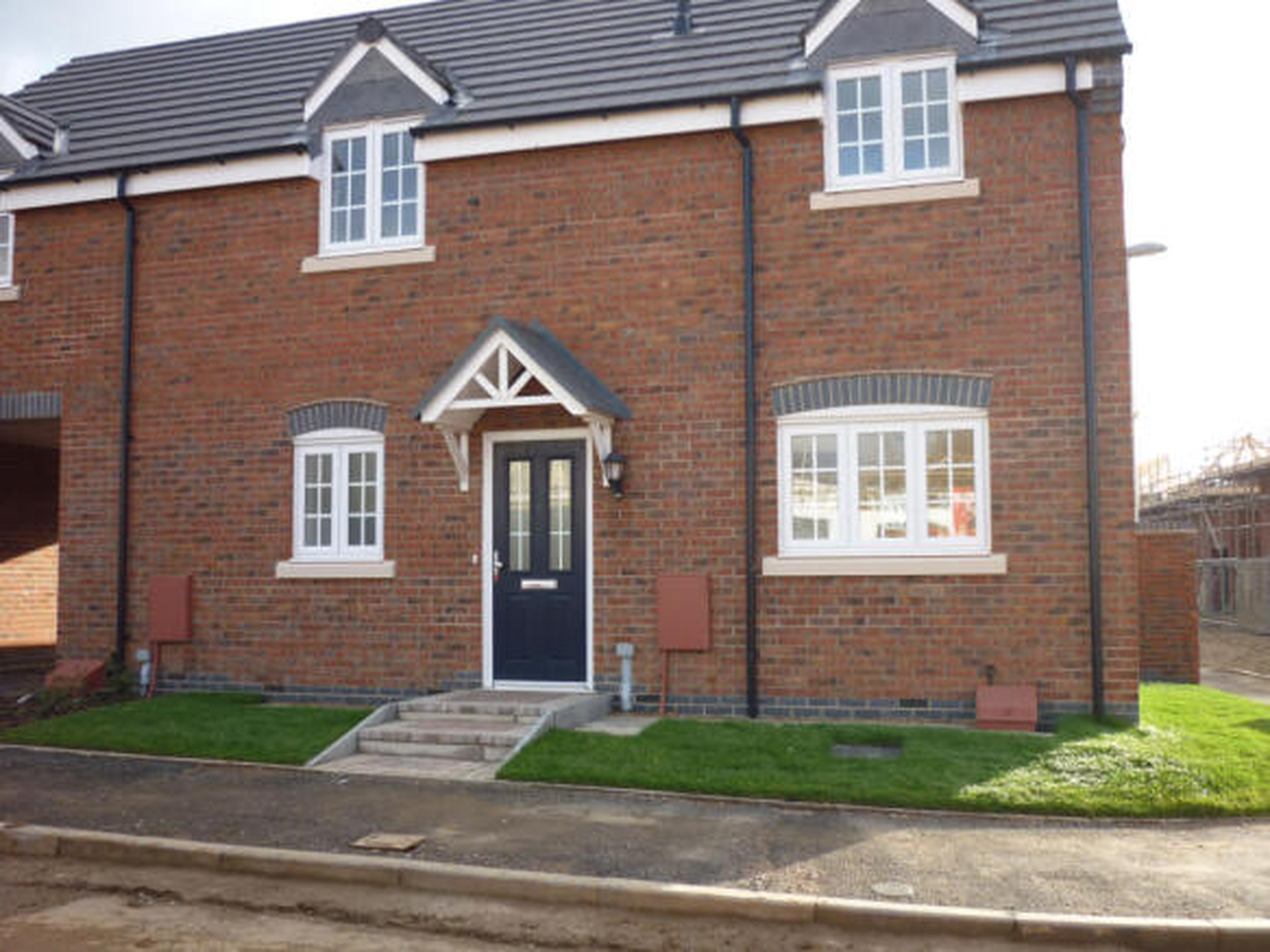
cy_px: 476
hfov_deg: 55.4
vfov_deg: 42.9
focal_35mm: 33
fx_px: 1210
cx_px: 635
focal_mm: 5.5
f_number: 2.8
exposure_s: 1/250
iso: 80
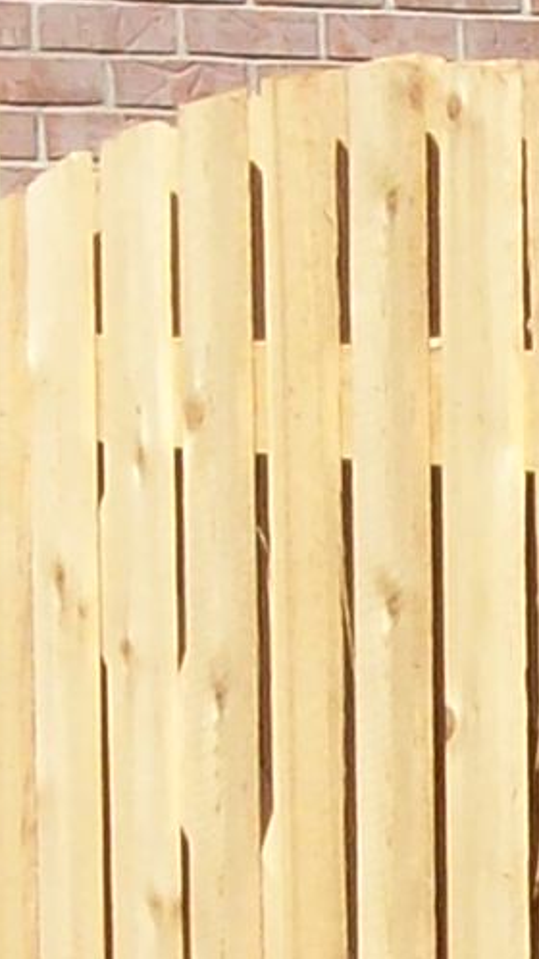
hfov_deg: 4.8
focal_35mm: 244
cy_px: 1211
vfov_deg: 8.7
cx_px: 1401
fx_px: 6202
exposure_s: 1/343
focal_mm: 5.7
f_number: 5.5
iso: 64
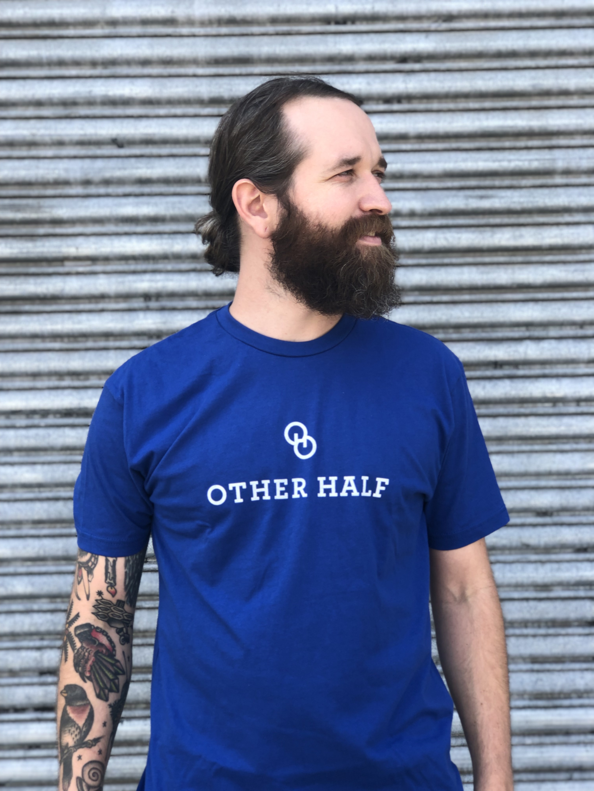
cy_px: 396
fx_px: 1304
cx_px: 297
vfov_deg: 33.8
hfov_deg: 25.7
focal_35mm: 57
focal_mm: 6.6
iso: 20
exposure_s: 1/126
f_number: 2.8
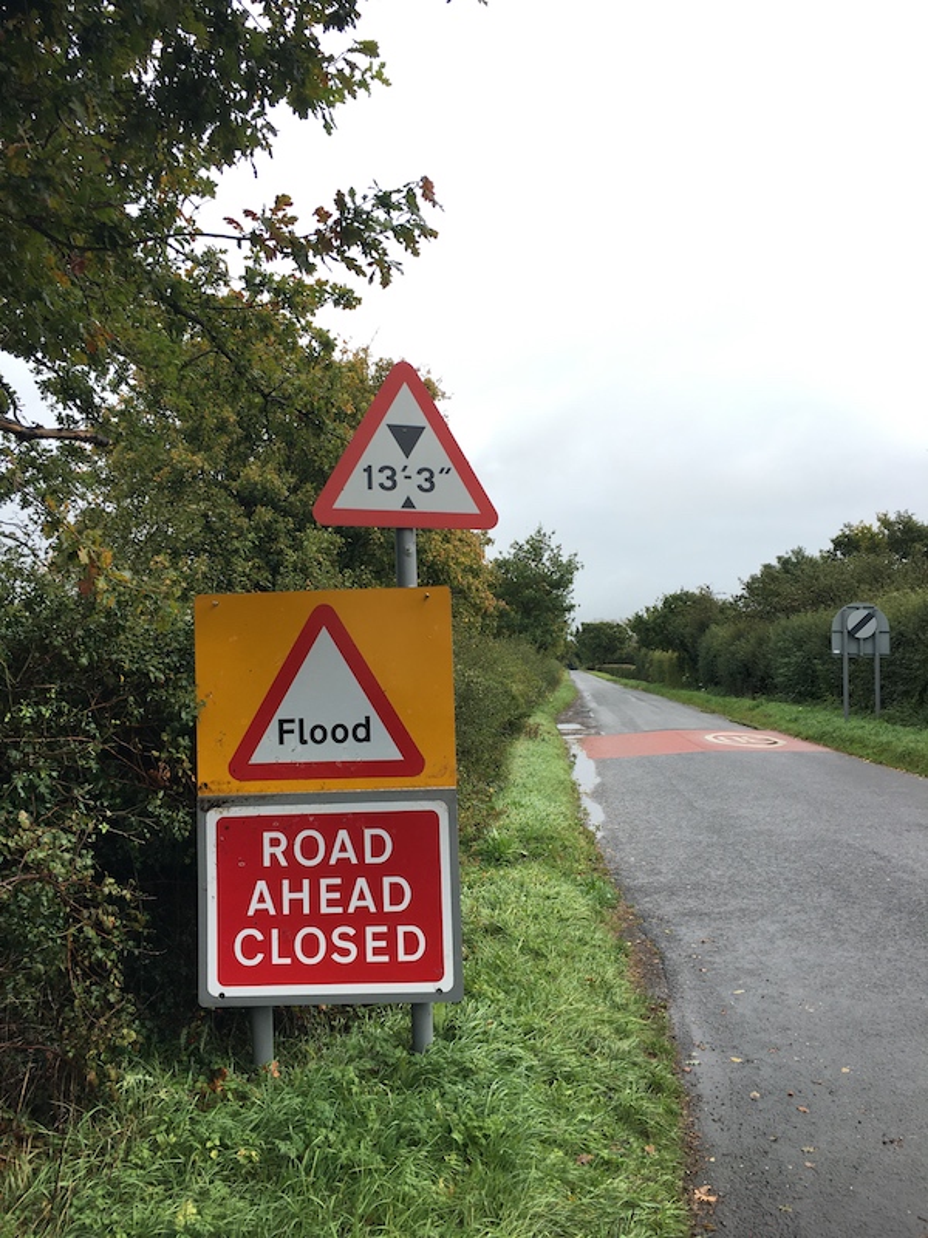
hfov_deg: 48.2
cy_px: 619
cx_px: 464
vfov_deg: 61.7
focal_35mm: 29
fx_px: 1037
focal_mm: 4.15
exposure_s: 1/530
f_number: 2.2
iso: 25
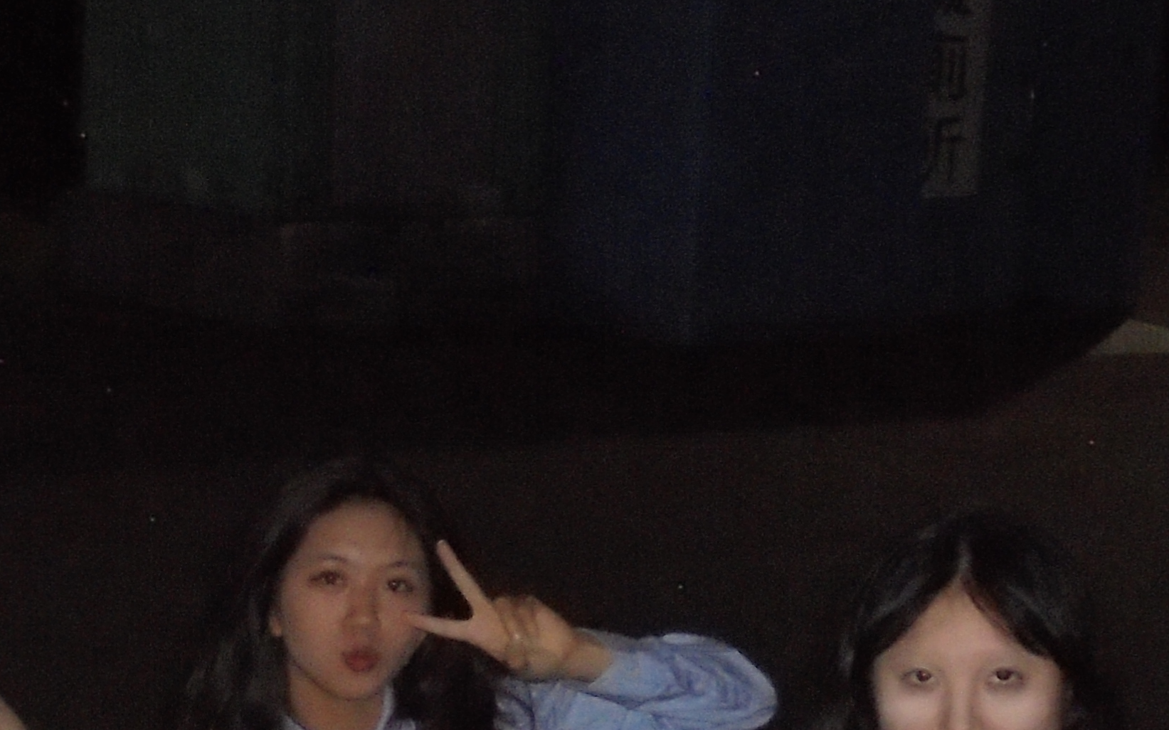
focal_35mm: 113
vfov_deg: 11.3
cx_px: 202
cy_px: 928
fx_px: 3600
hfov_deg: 18.2
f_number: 4
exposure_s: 1/30
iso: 400
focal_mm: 6.1
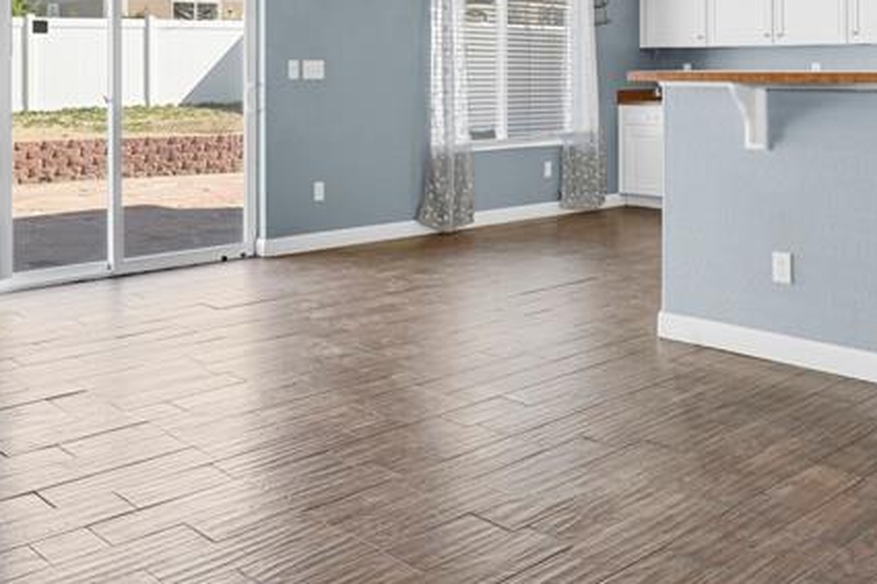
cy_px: 70
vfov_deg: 31.3
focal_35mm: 41
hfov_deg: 47.4
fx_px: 998
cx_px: 442
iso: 720
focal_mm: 17
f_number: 8
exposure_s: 1/20
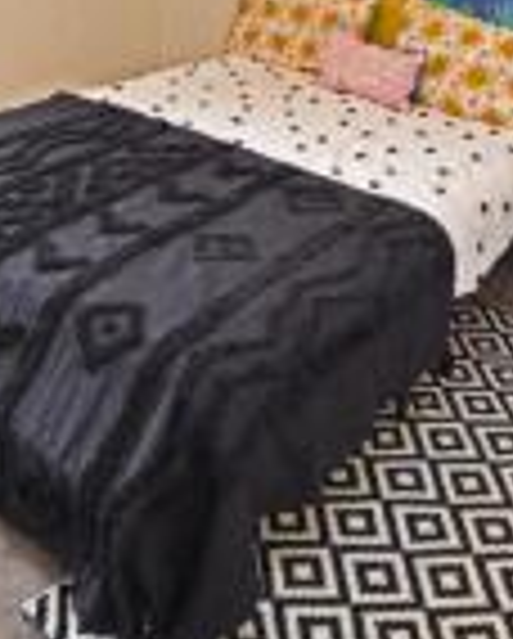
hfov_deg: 34.2
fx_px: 833
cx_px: 256
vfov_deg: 38.4
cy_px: 38
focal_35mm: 44
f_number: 2.8
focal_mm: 14
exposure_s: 1/40
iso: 100
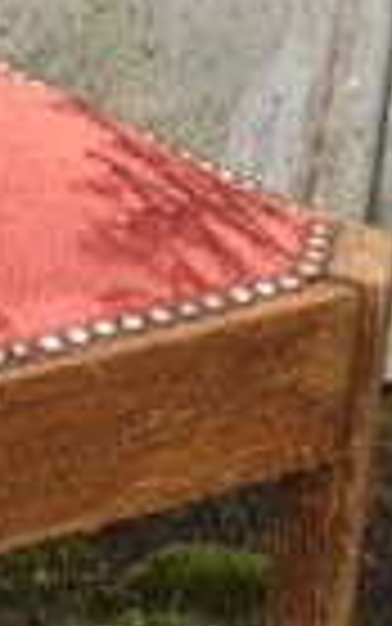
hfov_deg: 8.5
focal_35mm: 142
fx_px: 2425
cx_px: -532
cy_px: 266
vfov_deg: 14.7
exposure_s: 1/50
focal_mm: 4.15
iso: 25
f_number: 2.2
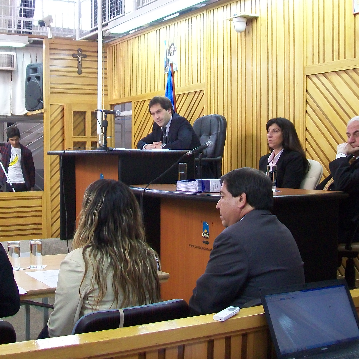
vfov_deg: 33.4
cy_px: 186
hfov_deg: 33.2
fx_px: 598
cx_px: 126
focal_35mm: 51
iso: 160
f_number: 2.7
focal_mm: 6
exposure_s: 1/50
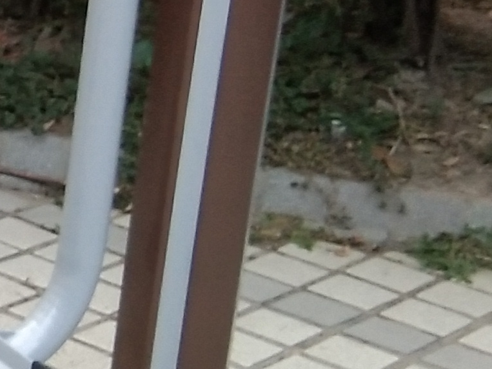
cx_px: -563
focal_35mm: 169
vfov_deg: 8.8
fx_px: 2402
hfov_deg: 10.5
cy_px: 74
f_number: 2.2
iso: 160
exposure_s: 1/33.3
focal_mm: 3.69
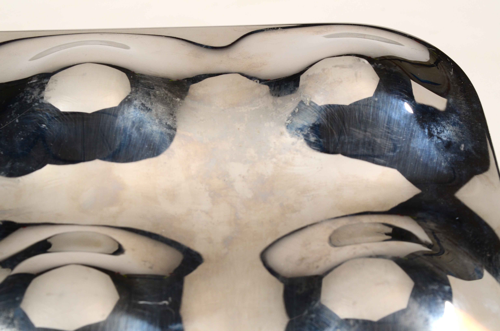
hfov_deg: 24.7
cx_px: 250
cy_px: 166
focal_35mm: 82
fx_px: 1143
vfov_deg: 16.5
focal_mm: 55
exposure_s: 1/160
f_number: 16
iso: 400
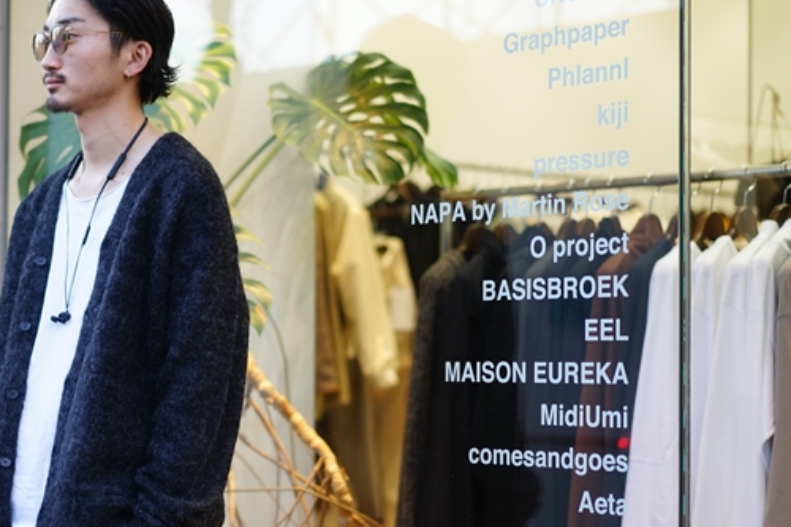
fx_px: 1933
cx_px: 195
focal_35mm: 88
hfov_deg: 22.9
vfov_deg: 15.5
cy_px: 319
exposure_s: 1/60
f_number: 2
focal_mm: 55
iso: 160
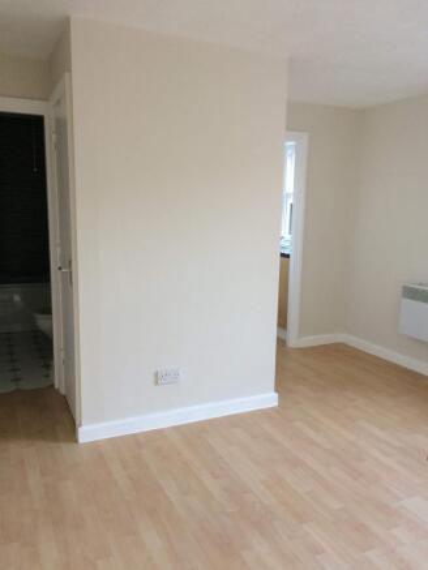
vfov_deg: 61.6
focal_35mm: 29
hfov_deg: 48.2
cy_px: 285
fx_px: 478
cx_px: 214
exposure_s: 1/33
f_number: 2.2
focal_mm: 4.15
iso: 100
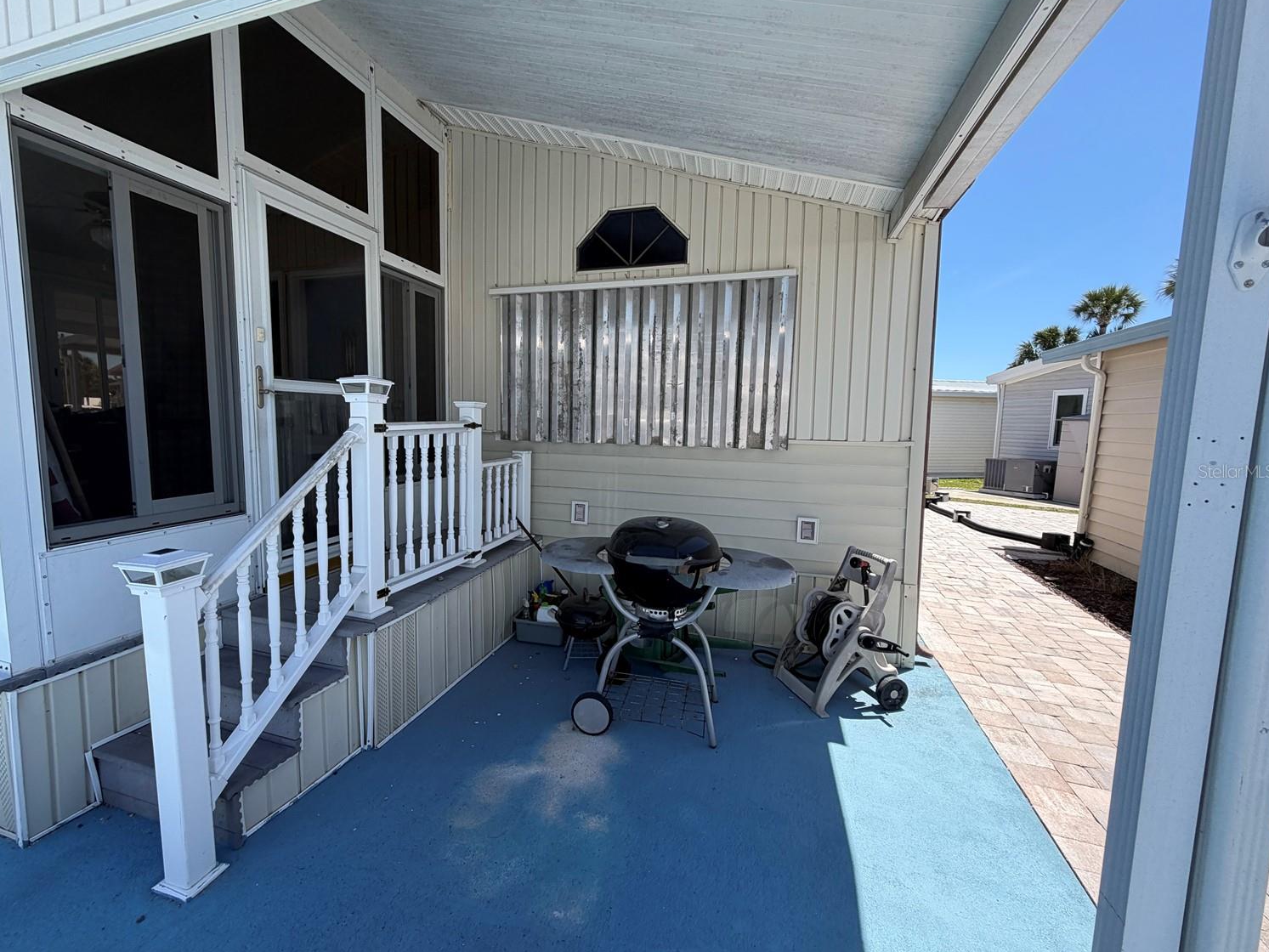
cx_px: 598
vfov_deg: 81.8
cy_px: 471
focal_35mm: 15
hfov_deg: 98.1
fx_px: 550
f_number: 2.2
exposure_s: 1/770
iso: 40
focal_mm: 2.22
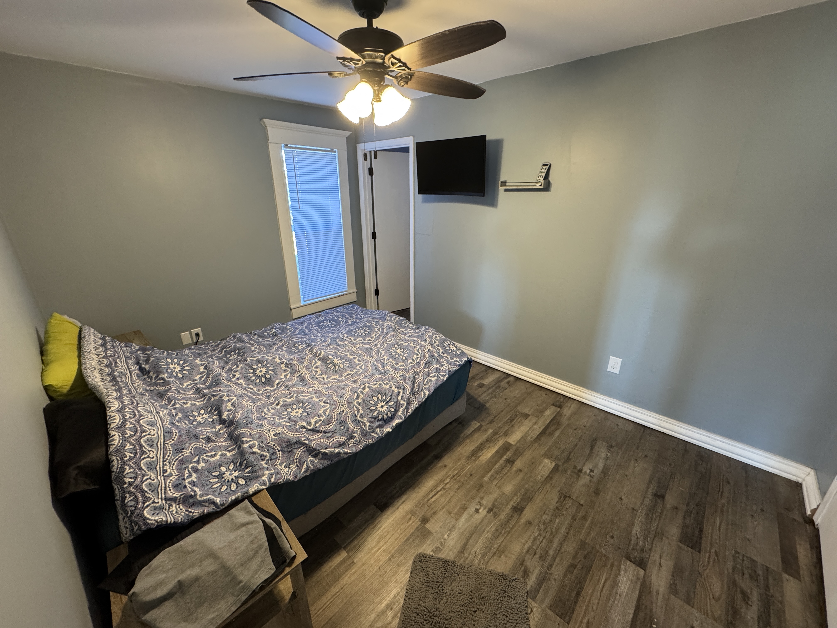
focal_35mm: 14
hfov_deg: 102.1
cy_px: 314
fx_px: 339
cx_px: 418
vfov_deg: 85.7
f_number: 2.2
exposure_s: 1/60
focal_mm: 2.22
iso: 320
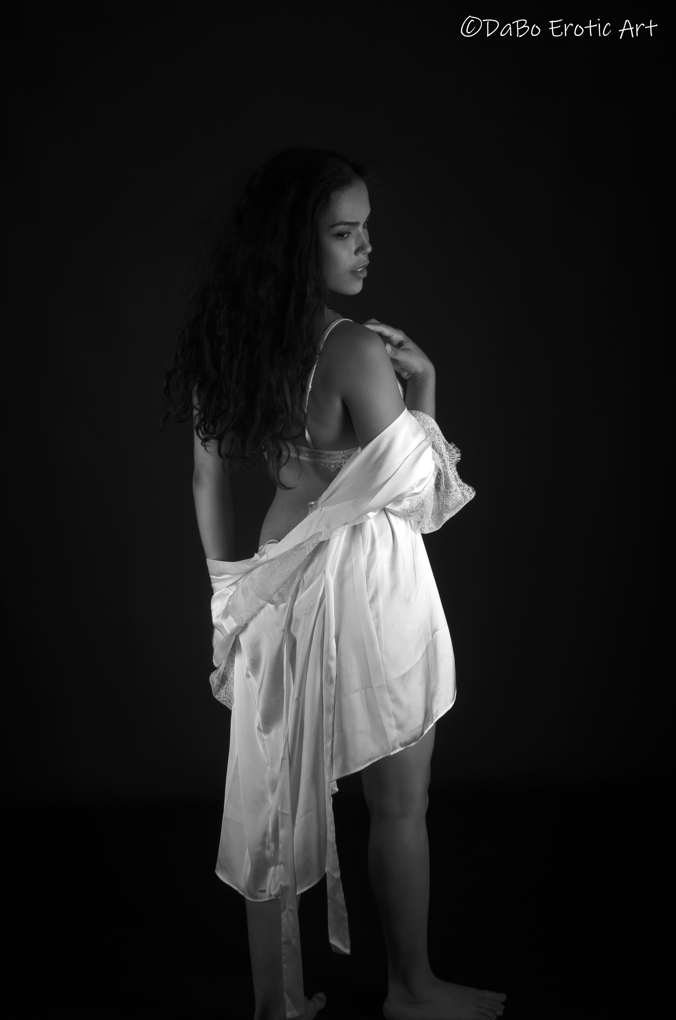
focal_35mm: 52
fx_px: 1485
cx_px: 338
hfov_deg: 25.6
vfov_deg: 37.9
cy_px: 510
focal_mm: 35
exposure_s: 1/125
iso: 100
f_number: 8
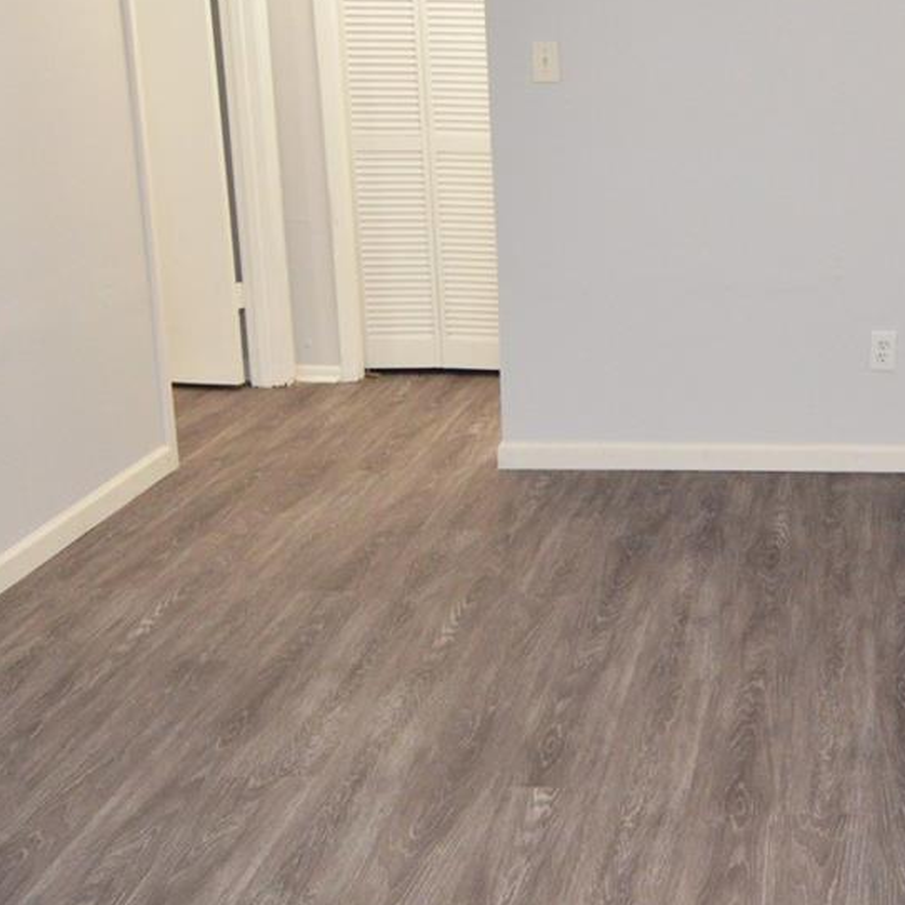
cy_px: 288
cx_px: 872
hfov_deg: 34.7
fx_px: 1331
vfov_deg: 37.1
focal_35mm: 45
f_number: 4
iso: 900
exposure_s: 1/60
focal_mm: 12
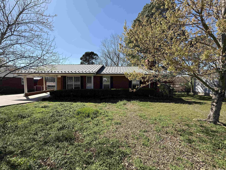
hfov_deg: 102.1
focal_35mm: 14
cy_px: 85
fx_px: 91
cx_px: 113
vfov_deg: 85.7
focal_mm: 2.22
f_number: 2.2
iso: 64
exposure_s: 1/1235
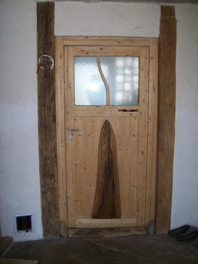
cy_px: 132
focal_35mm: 36
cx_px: 99
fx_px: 275
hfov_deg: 39.7
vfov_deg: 51.4
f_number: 2.7
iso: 200
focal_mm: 6
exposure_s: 1/64
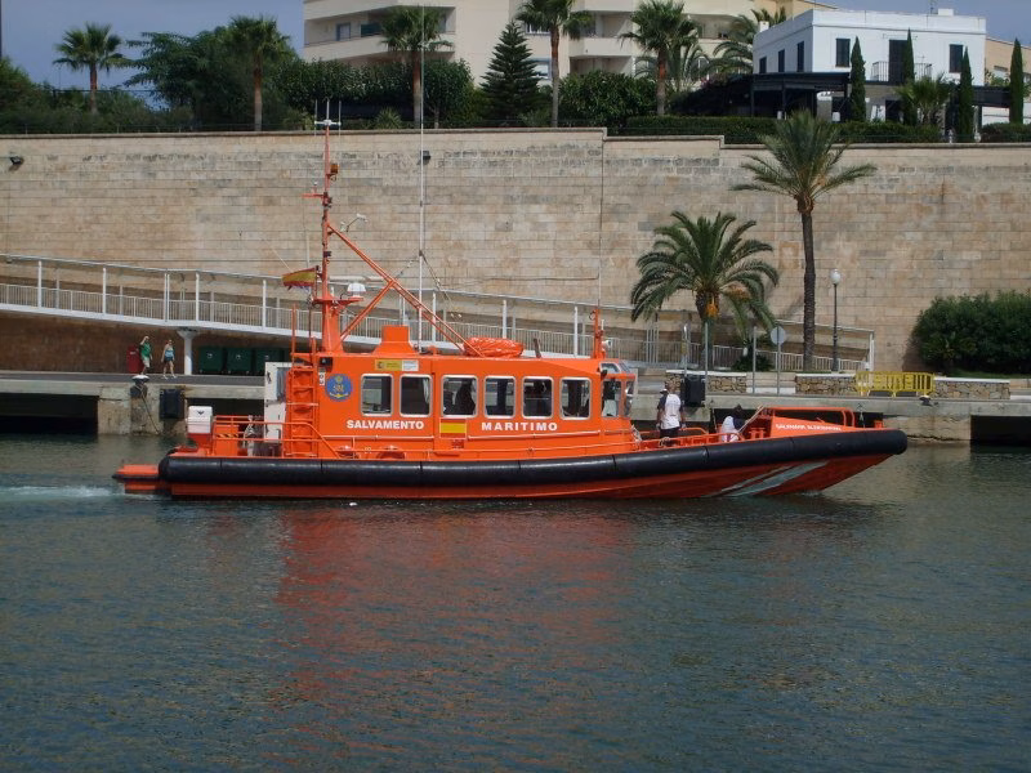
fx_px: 2144
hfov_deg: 27.0
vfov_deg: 20.4
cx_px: 516
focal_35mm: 72
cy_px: 386
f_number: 9.8
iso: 80
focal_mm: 12
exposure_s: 1/250
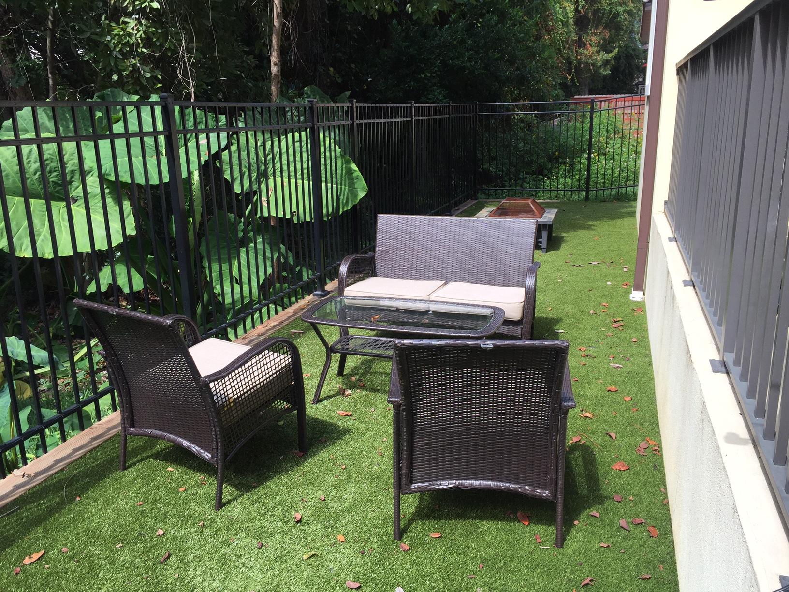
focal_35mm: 29
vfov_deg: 48.2
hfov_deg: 61.7
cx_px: 394
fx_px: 661
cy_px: 296
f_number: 2.2
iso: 32
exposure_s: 1/628
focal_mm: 4.15
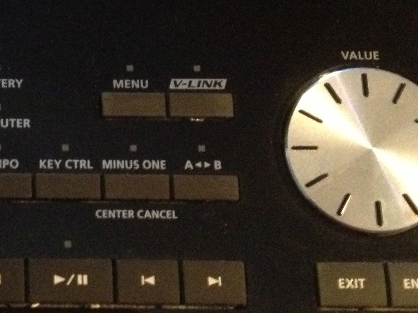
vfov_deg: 15.6
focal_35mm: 95
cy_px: 138
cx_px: -24
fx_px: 1147
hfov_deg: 19.9
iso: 800
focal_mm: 4.28
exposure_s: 1/15
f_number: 2.4
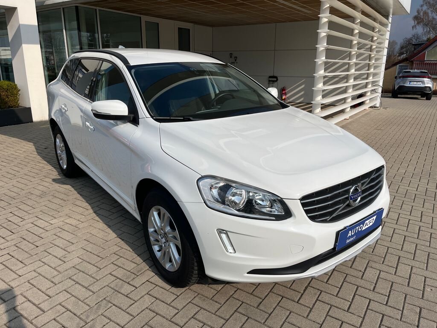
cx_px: 218
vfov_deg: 53.1
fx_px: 328
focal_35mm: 26
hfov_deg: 67.3
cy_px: 164
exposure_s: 1/6897
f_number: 1.6
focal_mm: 5.1
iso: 50
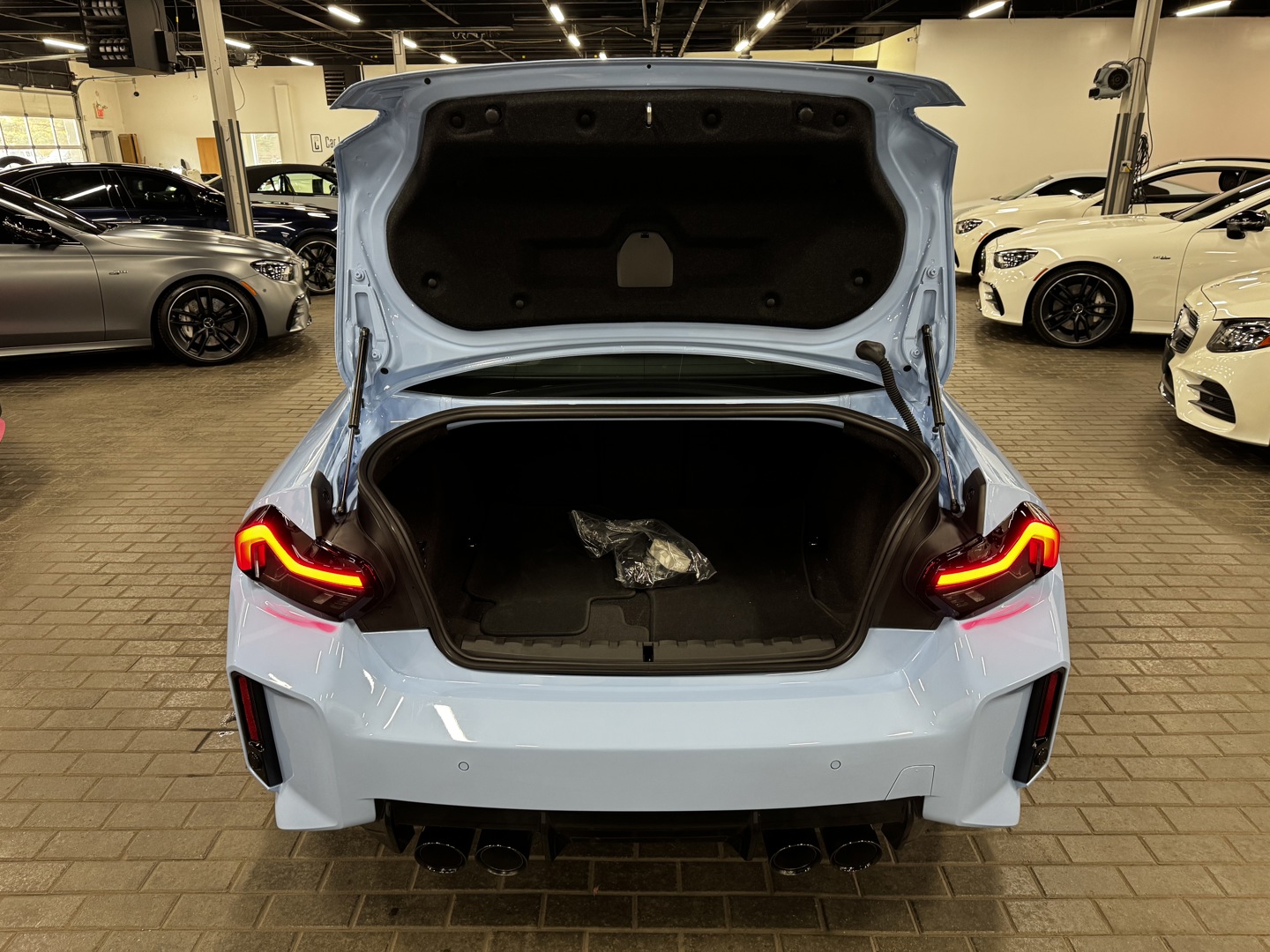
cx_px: 635
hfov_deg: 71.6
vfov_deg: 56.8
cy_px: 476
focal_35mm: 24
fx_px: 881
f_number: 1.78
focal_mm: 6.86
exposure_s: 1/49
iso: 250
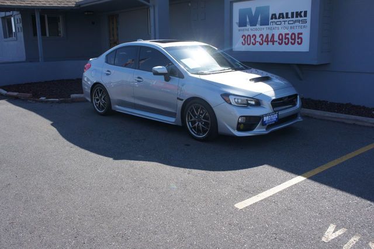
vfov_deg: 38.3
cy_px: 124
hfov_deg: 55.1
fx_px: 358
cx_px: 187
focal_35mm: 34
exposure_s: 1/320
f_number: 8
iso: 200
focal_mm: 23
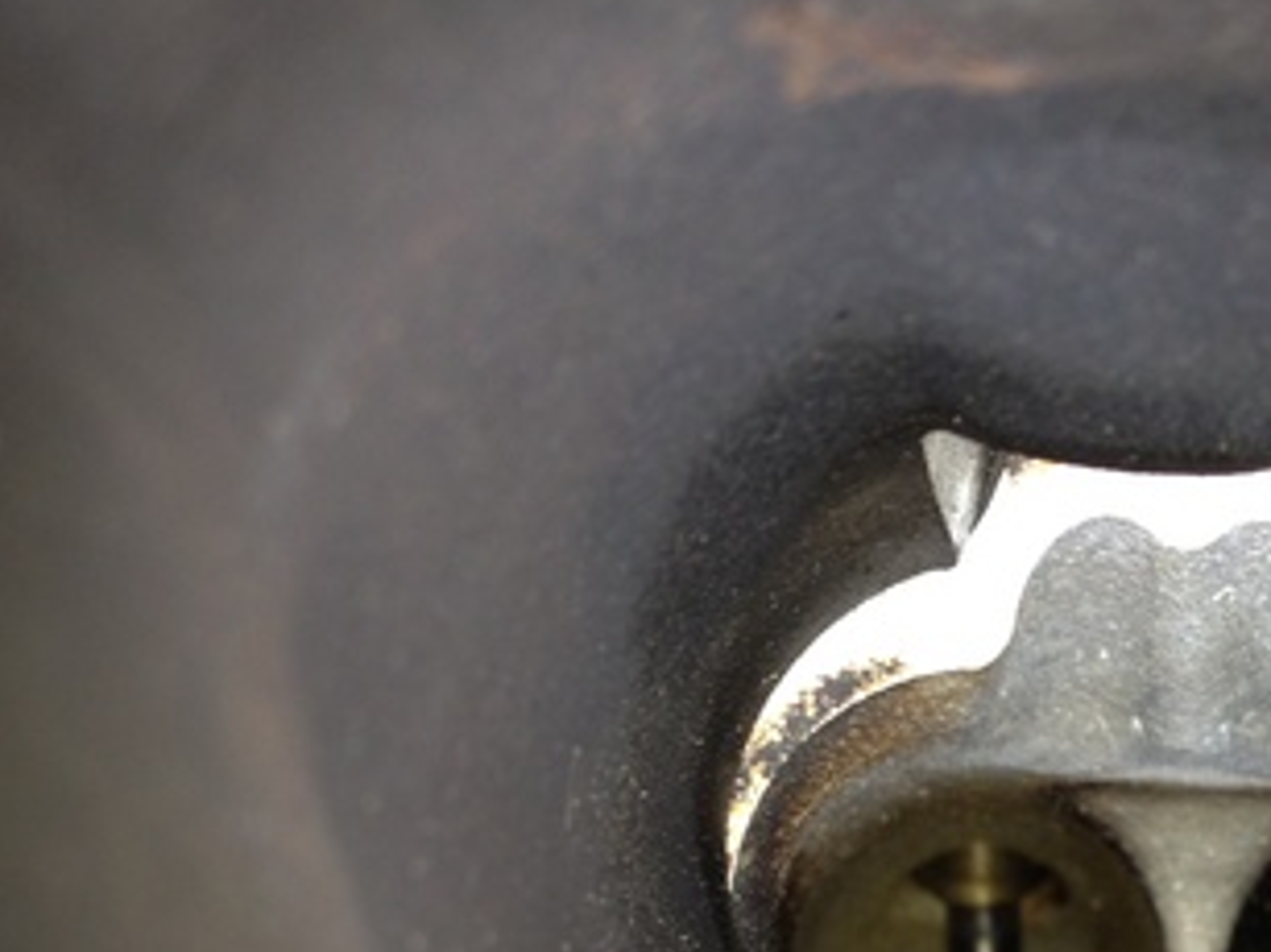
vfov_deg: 19.7
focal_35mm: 73
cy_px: 898
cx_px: 1221
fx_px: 2679
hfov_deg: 25.6
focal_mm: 4.28
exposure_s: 1/22
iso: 64
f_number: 2.4
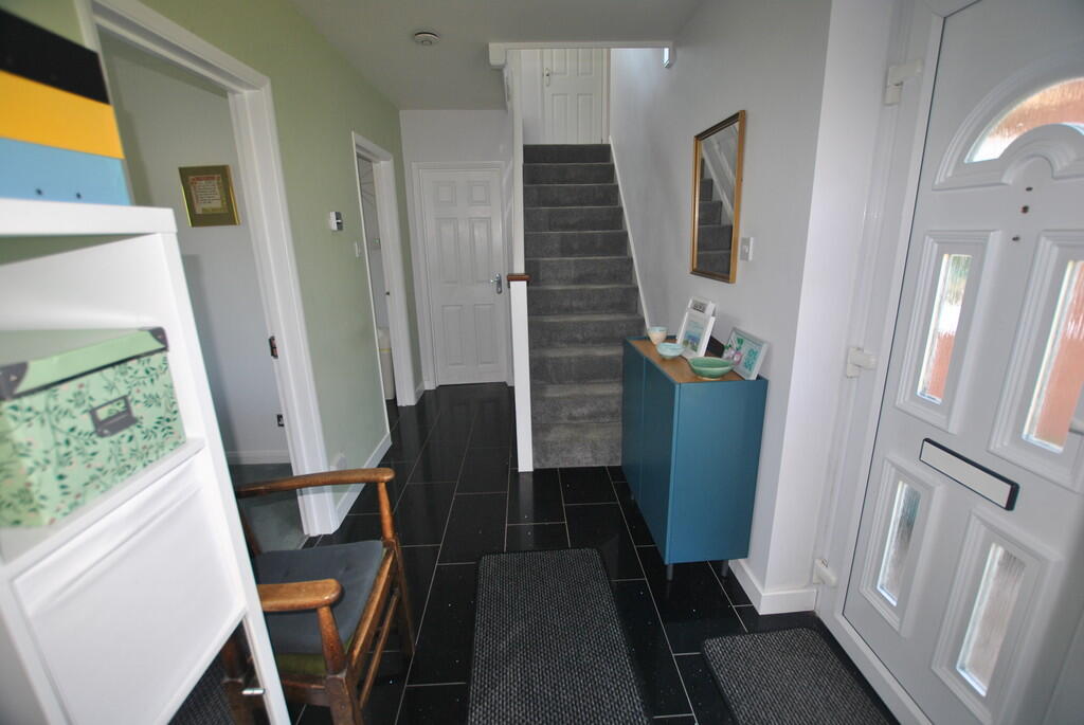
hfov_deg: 100.3
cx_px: 542
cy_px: 362
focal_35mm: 15
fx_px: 452
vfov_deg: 77.5
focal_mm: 10
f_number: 3.5
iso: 200
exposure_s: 1/60
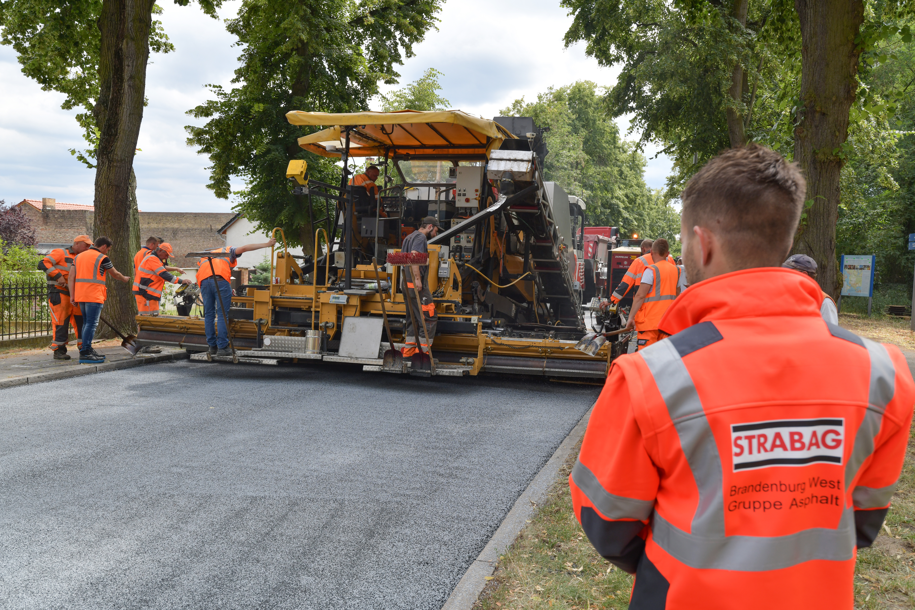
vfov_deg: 45.0
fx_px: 737
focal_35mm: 29
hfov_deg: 63.7
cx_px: 458
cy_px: 305
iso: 250
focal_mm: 29
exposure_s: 1/400
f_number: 7.1
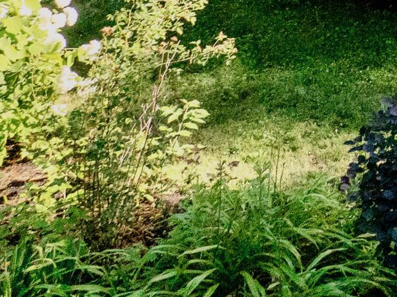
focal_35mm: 117
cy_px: -401
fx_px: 1342
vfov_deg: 10.9
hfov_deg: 13.6
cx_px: 860
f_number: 2.8
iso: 800
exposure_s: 1/60
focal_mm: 12.29
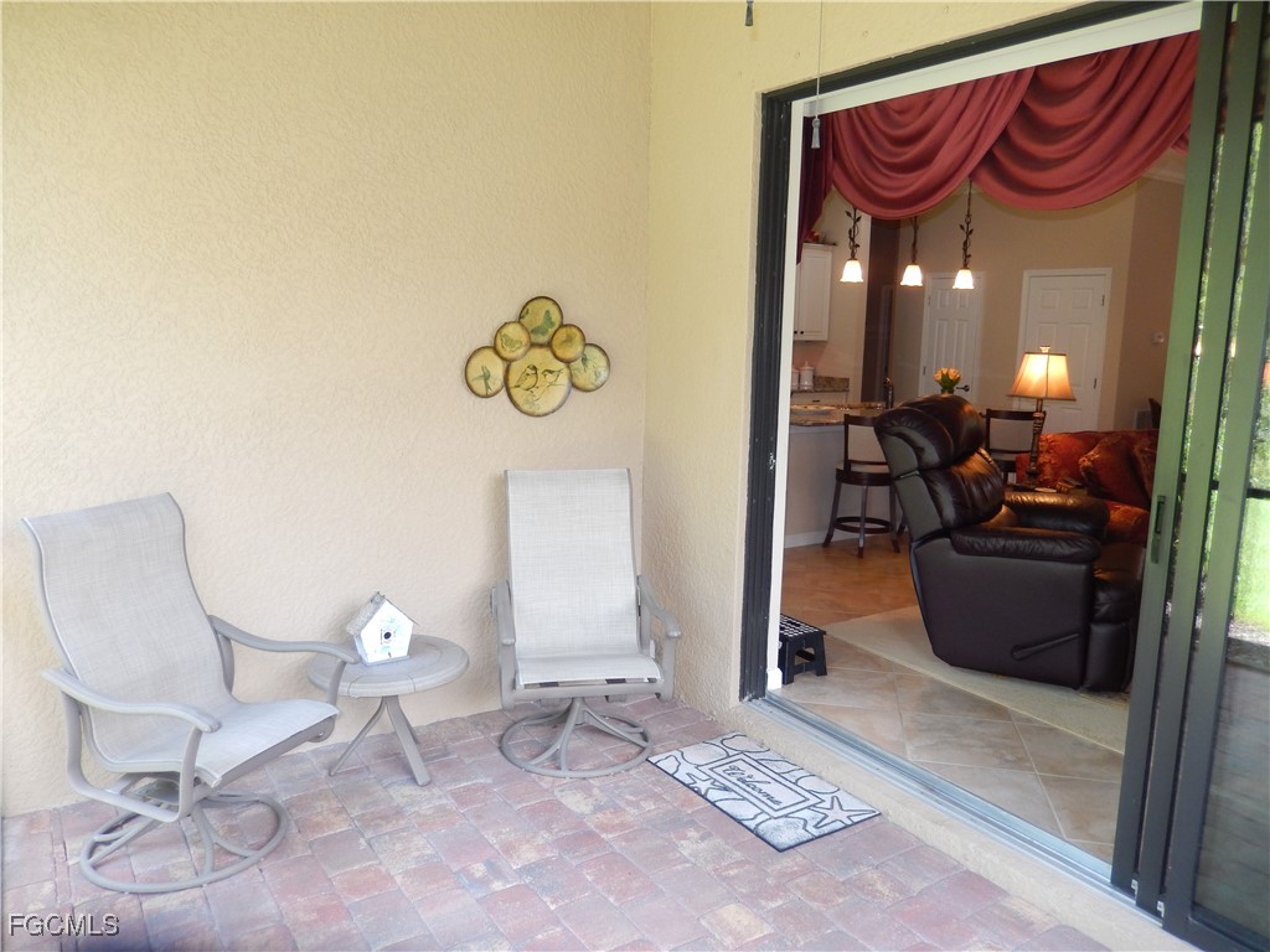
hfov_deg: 69.4
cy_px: 476
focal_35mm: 25
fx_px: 917
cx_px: 635
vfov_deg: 54.9
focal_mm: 4.5
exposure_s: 1/30
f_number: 3.4
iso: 180
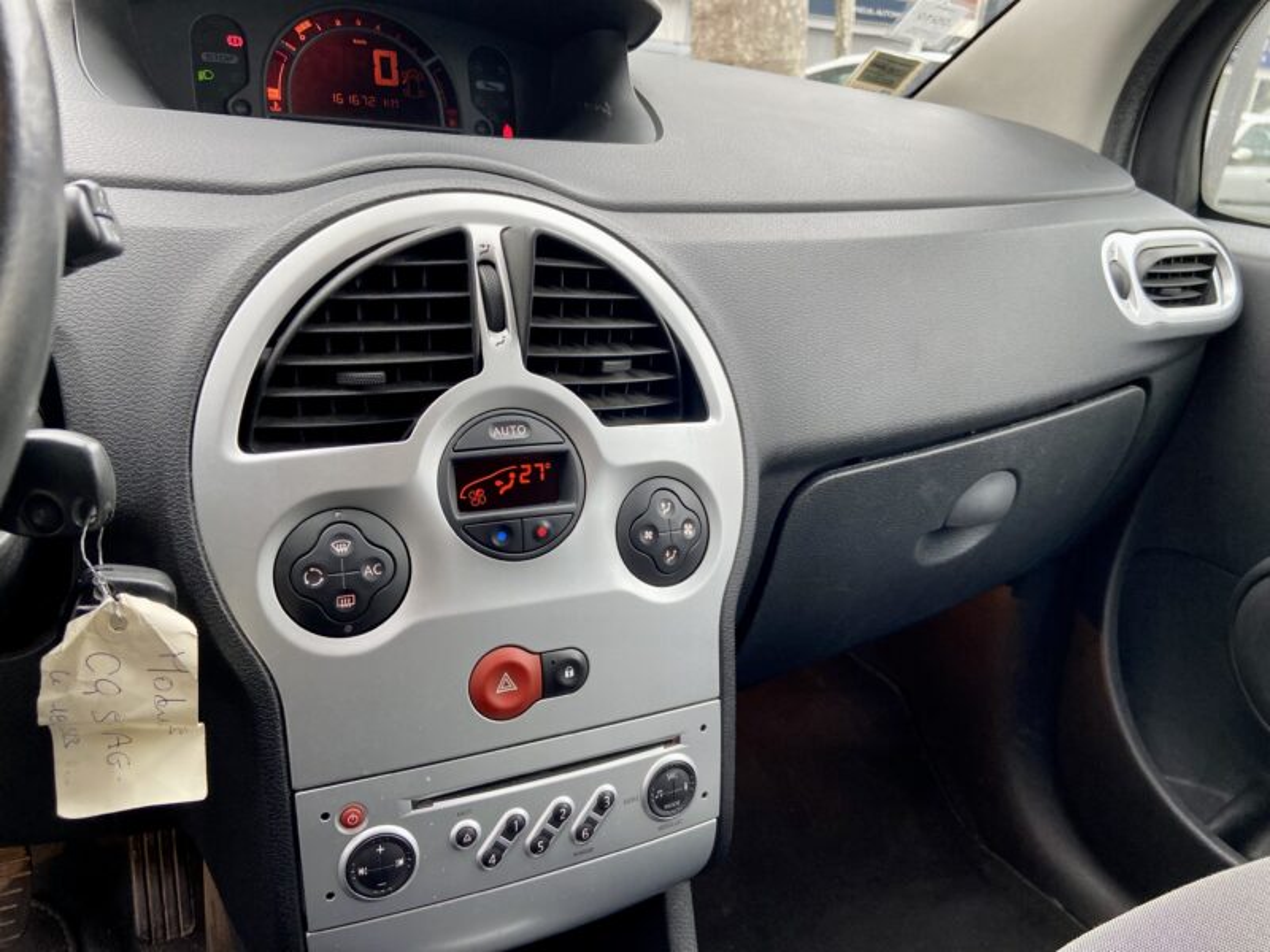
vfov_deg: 53.1
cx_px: 635
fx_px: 954
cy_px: 476
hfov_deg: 67.3
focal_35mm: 26
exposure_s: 1/121
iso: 125
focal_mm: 4.25
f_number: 1.8
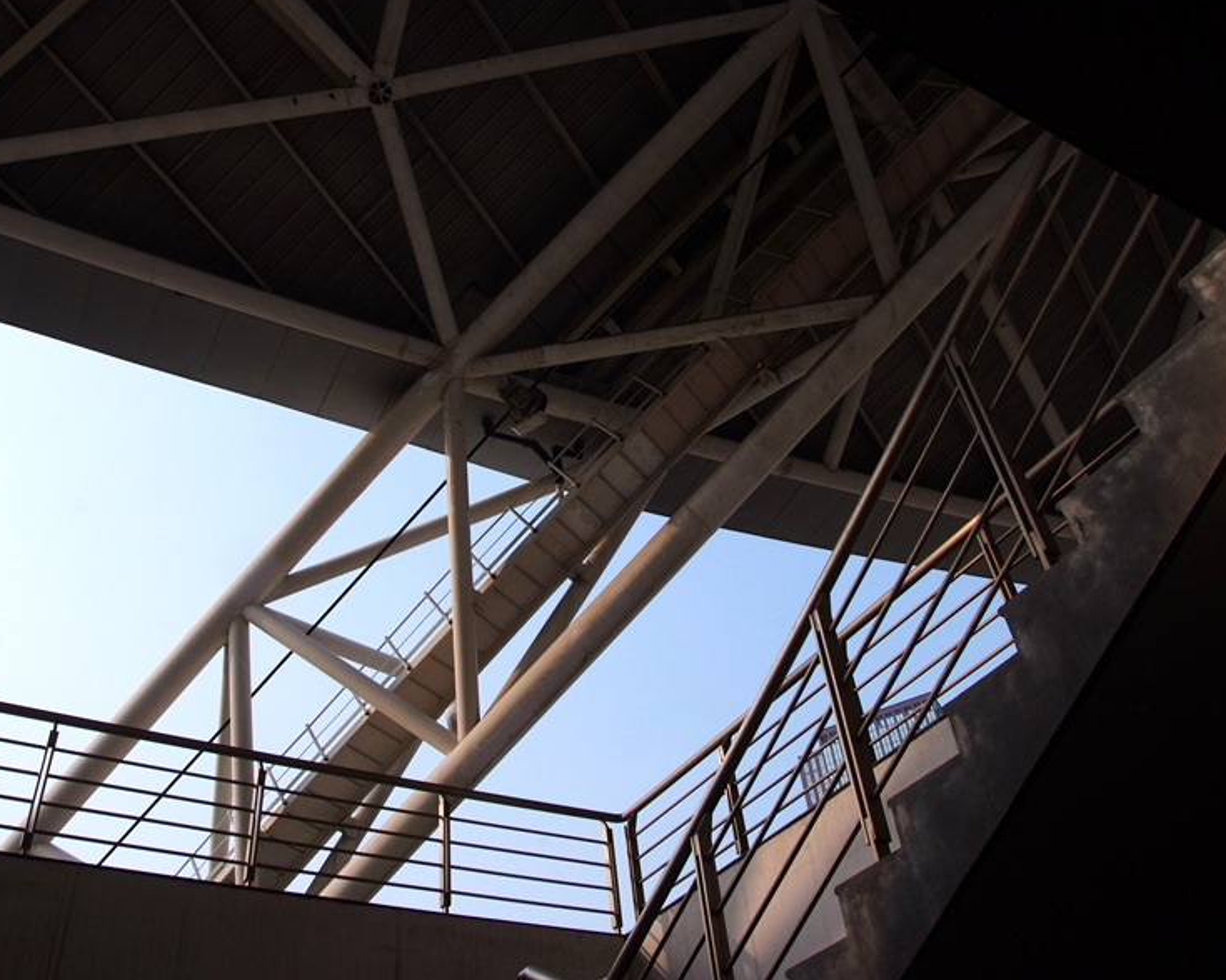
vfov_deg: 27.6
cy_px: 482
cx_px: 542
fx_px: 1996
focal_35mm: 55
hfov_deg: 34.1
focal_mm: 32
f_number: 11
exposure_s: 1/450
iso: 400
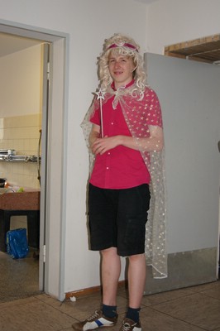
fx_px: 413
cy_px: 166
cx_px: 110
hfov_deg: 29.8
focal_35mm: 45
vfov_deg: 43.6
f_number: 4.5
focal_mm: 30
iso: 800
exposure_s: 1/60
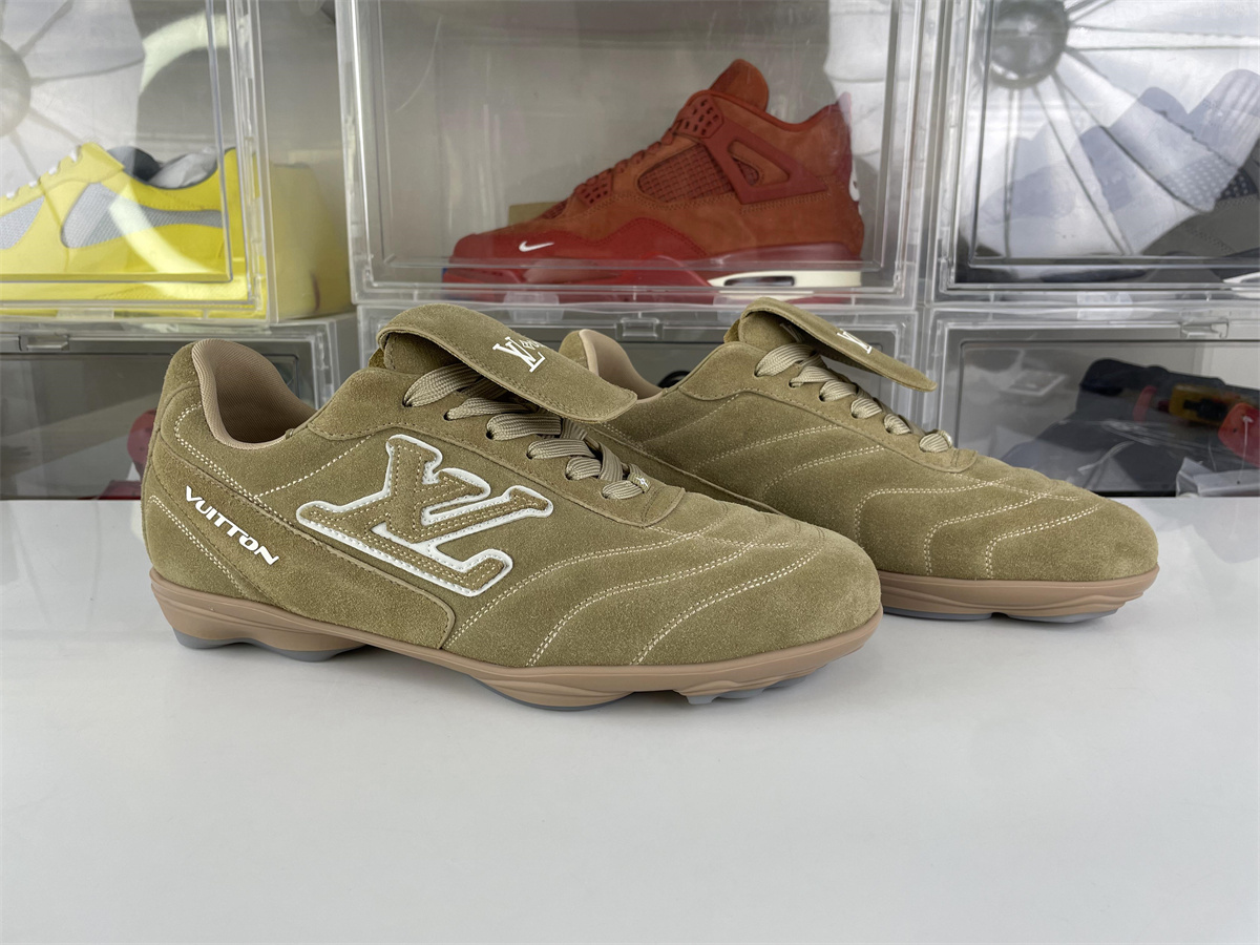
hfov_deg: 67.3
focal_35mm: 26
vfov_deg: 53.1
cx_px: 630
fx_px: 946
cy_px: 472
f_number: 1.6
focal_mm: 4.2
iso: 32
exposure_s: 1/170
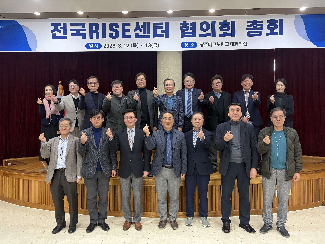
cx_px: 162
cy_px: 122
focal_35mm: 26
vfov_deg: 53.1
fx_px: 244
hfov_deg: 67.3
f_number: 1.6
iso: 500
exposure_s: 1/60
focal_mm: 5.96
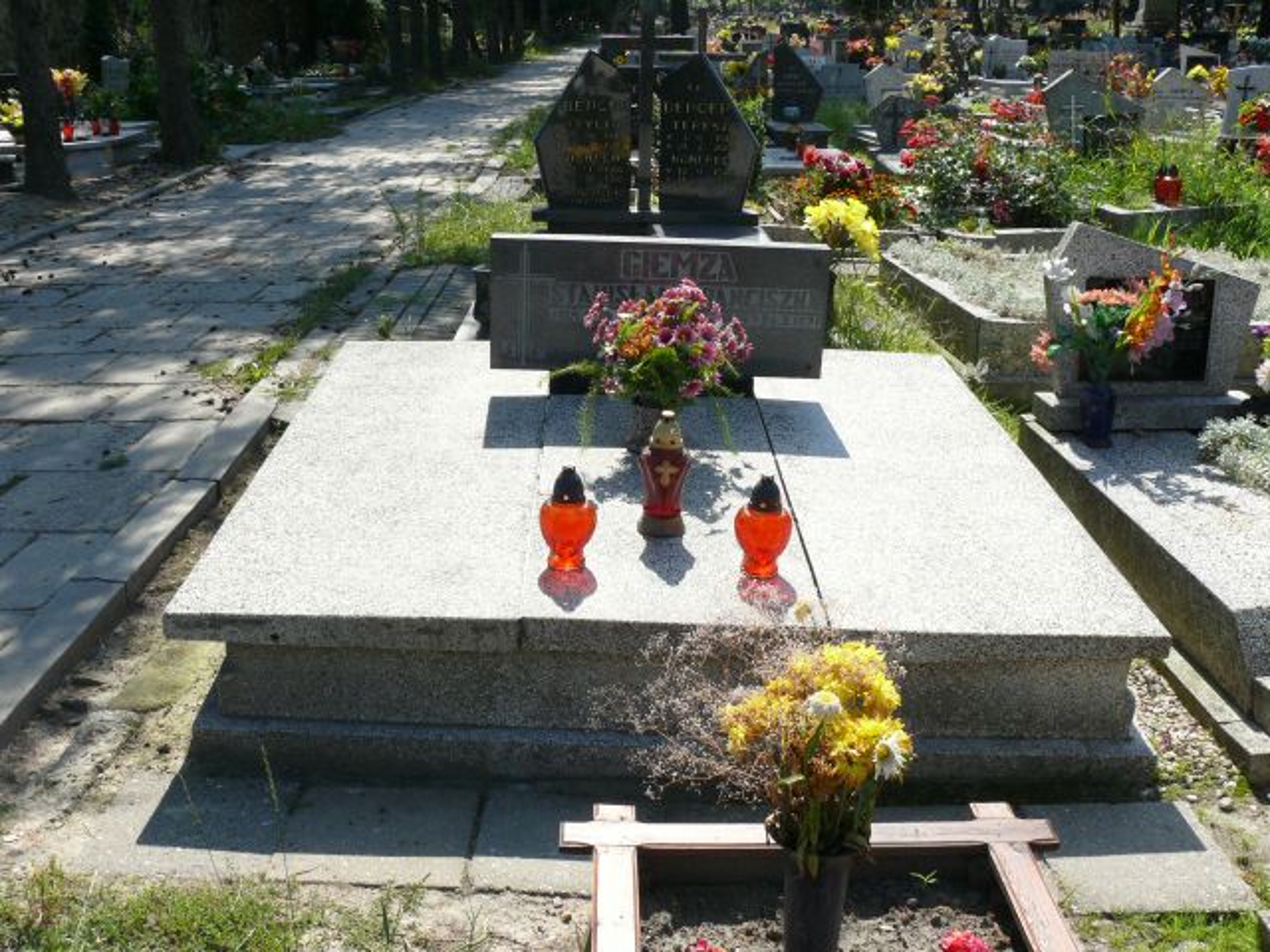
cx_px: 635
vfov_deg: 40.7
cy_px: 476
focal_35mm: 35
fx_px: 1284
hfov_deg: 52.6
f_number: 5.6
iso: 100
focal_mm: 7.4
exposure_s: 1/250
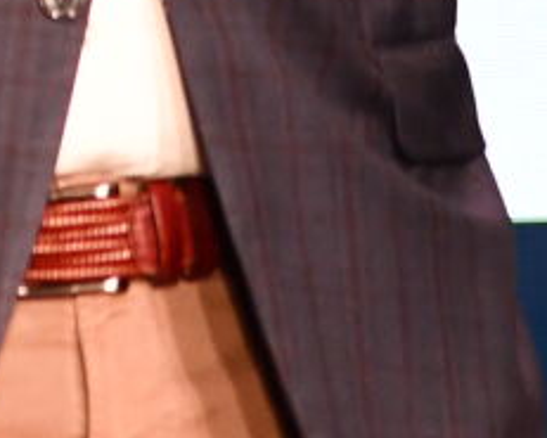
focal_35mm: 1553
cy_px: -861
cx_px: -181
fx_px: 25152
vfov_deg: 1.0
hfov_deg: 1.2
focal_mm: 145
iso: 1100
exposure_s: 1/250
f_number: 4.8
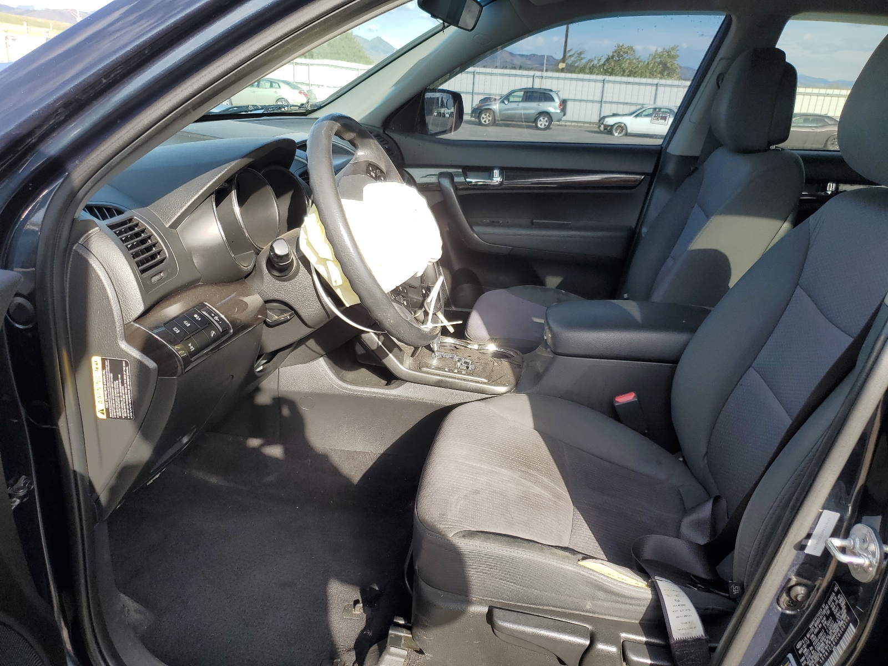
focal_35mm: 26
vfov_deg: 53.1
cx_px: 444
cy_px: 333
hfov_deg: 67.3
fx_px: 667
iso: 50
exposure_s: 1/714
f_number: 1.5
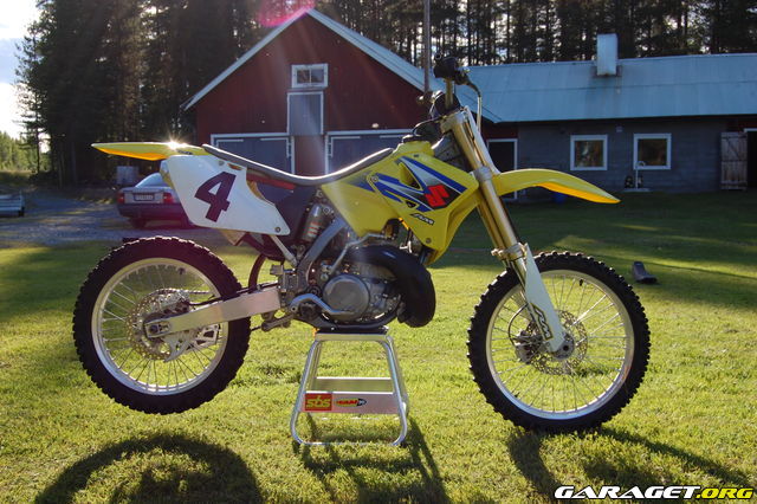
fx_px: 820
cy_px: 252
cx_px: 378
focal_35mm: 39
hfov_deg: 49.6
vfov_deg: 34.2
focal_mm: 26
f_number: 9
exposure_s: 1/200
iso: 200
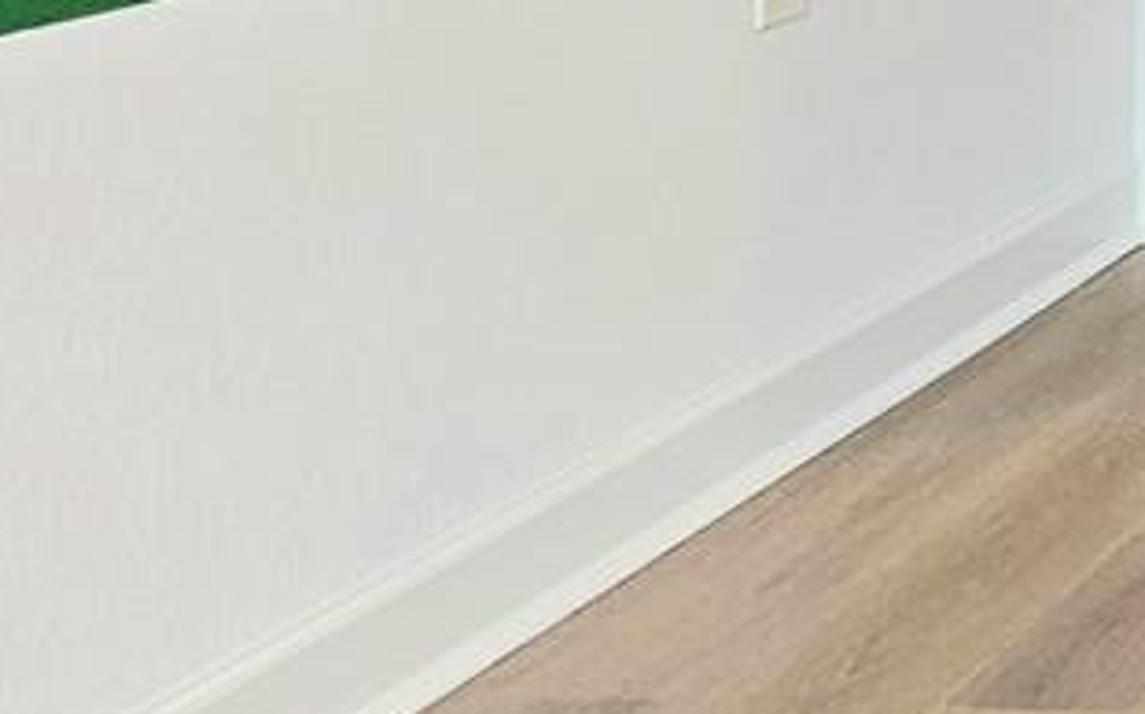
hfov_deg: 19.0
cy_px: -559
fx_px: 2214
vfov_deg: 15.7
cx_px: 2242
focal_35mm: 71
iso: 160
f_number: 2.2
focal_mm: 2.2
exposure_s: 1/60.2
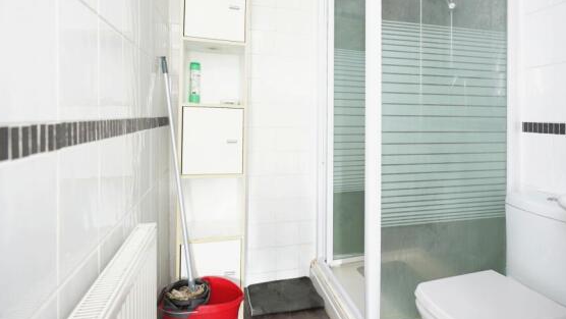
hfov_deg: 83.6
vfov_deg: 53.5
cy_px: 140
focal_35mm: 21
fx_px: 315
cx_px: 309
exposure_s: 1.3
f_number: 2.8
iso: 200
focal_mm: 17
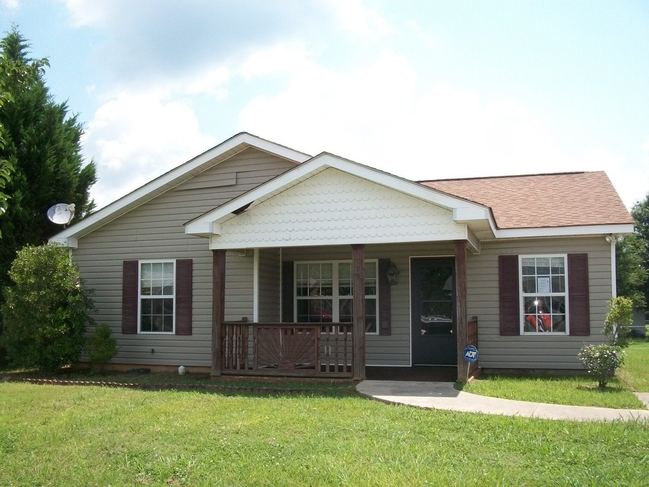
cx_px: 324
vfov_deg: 44.2
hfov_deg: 56.8
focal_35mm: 32
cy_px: 244
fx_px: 600
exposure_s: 1/250
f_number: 5.5
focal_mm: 5.7
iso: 80
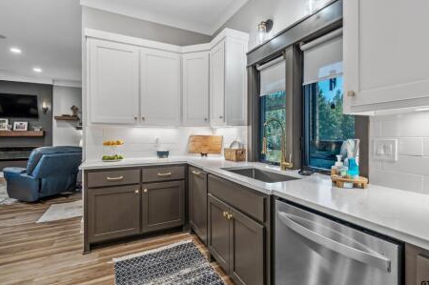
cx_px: 223
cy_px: 135
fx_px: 214
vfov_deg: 67.2
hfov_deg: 90.0
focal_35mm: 18
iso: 800
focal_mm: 17
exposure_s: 1/30
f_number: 8
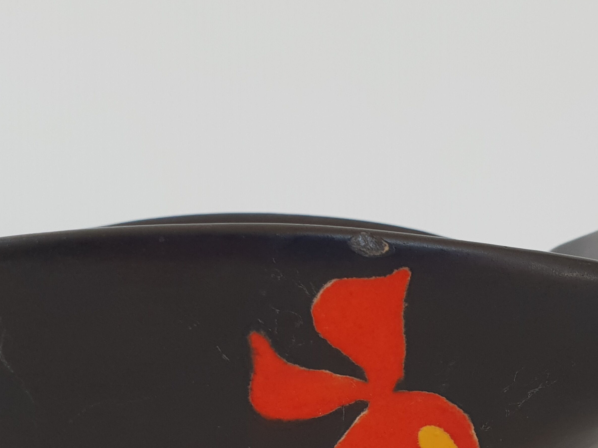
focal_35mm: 44
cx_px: 407
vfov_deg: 31.9
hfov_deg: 42.3
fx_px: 760
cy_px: 363
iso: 80
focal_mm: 4.3
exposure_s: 1/100
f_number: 2.4
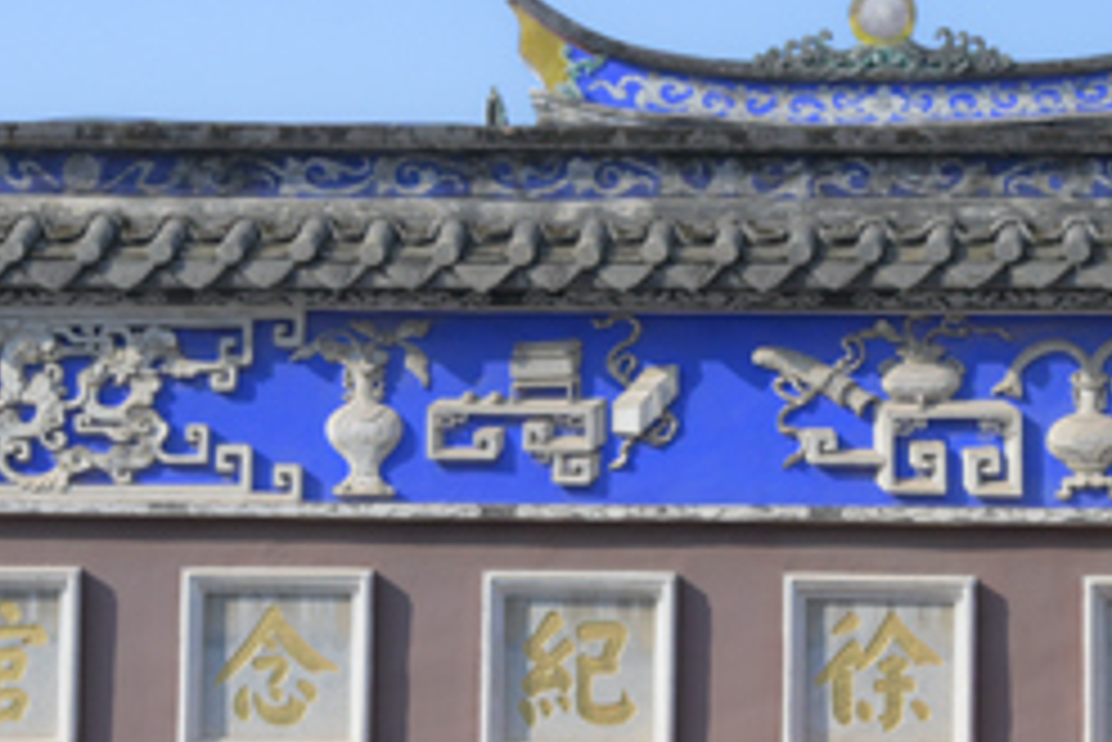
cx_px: 945
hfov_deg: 15.5
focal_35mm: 131
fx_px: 4049
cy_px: 863
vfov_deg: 10.3
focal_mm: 54
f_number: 7.1
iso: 1600
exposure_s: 1/3200
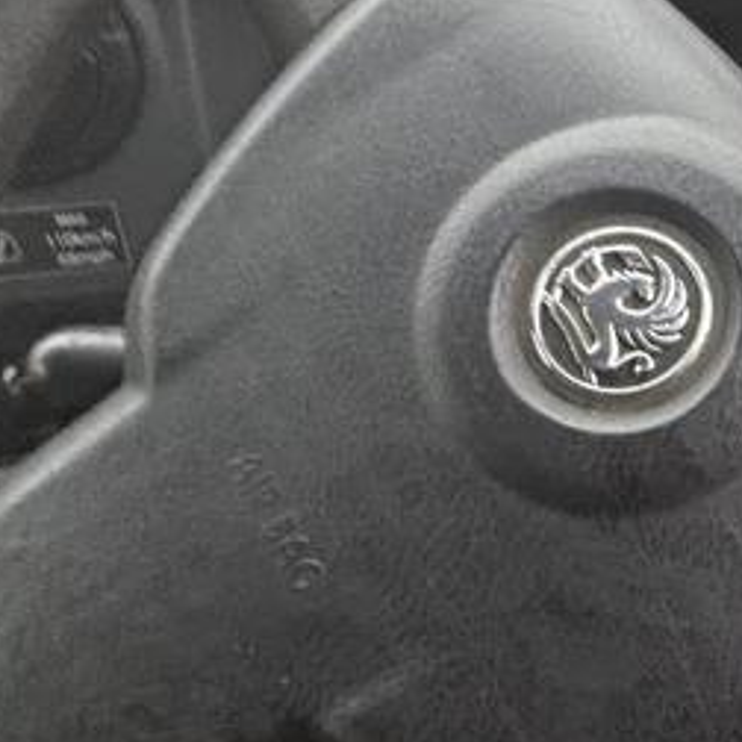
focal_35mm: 44
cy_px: 306
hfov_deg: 32.3
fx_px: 1067
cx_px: 874
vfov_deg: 38.2
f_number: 2.2
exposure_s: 1/60
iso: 500
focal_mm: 2.22
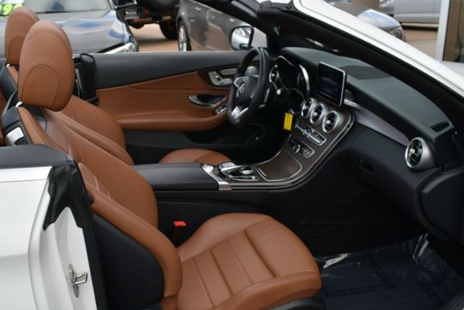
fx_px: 554
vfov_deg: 31.2
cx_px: 213
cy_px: 172
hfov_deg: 45.4
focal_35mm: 43
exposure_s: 1/250
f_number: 8
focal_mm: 18
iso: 200
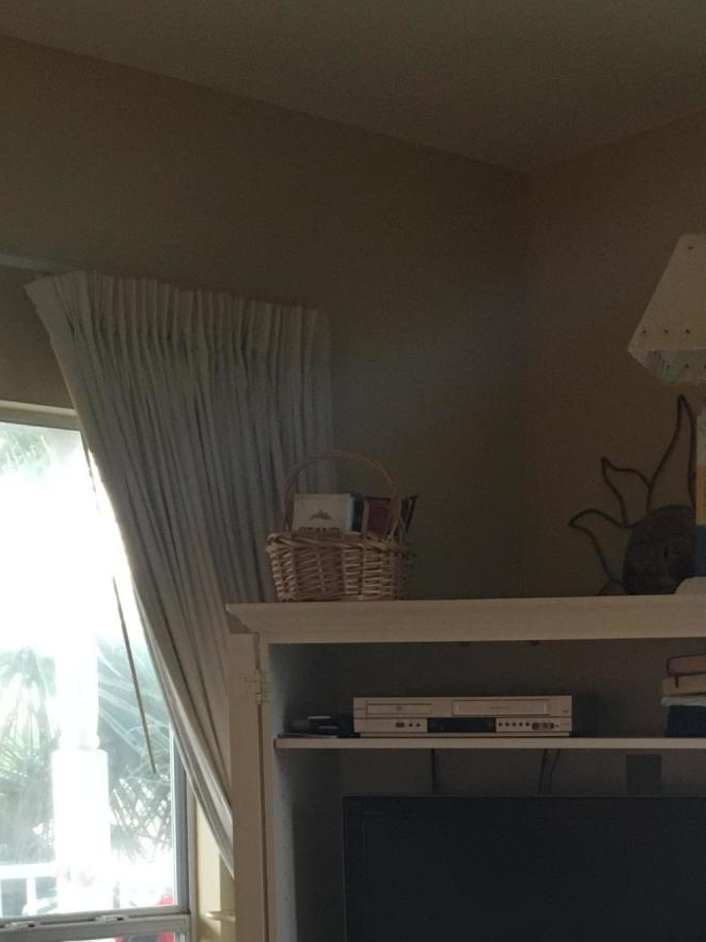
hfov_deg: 22.4
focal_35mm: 65
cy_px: 934
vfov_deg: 28.1
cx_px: 516
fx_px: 1768
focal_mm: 4.15
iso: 125
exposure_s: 1/30
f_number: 2.2
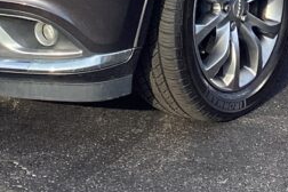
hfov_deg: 15.6
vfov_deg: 10.1
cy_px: -109
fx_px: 1048
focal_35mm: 131
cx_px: 165
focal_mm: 3.3
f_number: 2.4
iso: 25
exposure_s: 1/326
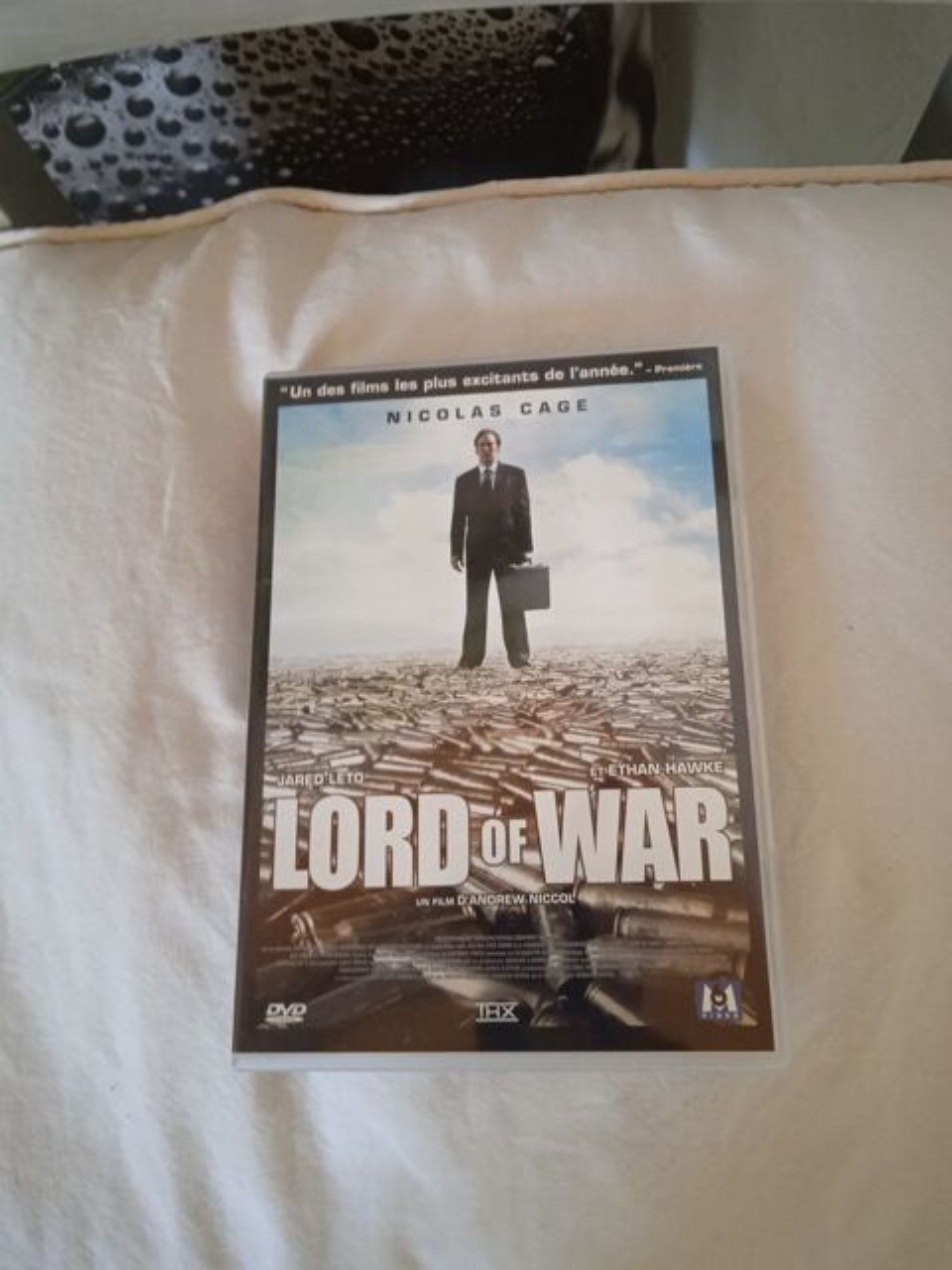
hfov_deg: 49.7
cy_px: 635
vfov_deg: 63.4
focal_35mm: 28
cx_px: 476
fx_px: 1027
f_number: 2.2
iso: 1056
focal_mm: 3.43
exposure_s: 1/14.3
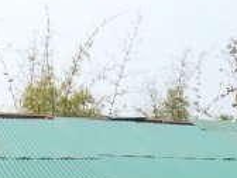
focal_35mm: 133
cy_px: 219
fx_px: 911
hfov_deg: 14.7
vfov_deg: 10.9
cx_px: 38
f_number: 5.6
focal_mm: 5.8
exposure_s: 1/250
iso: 100
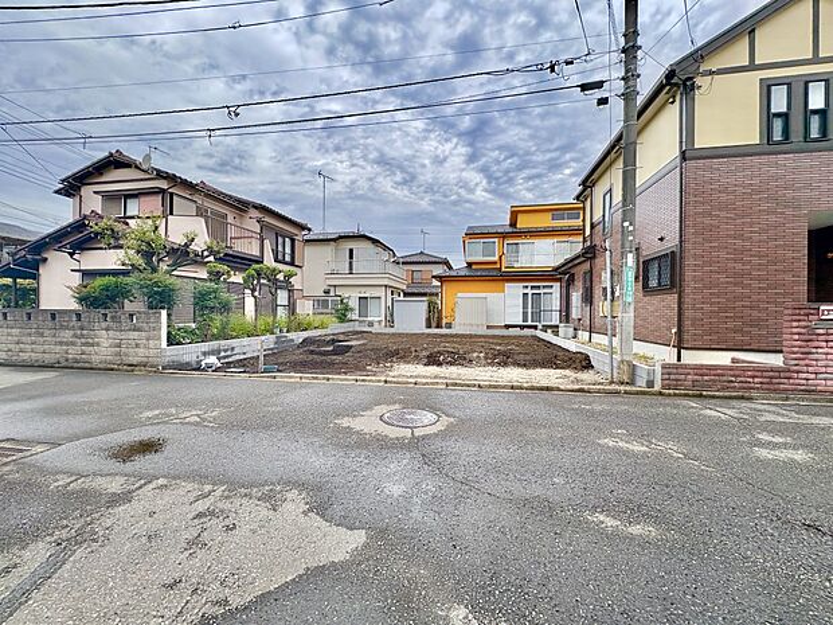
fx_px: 337
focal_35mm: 14
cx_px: 416
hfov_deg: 102.1
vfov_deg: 85.7
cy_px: 312
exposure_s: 1/620
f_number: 2.2
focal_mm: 2.22
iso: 40
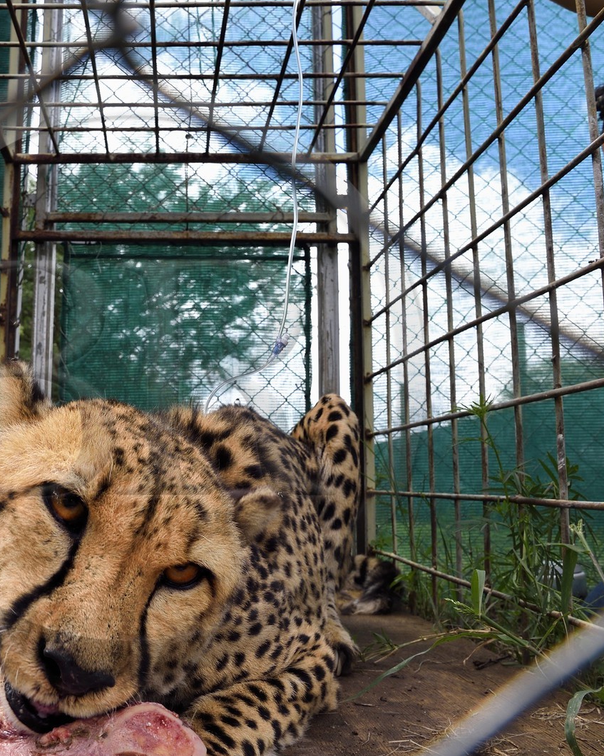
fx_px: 760
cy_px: 379
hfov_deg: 41.7
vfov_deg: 52.8
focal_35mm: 34
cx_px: 130
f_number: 11
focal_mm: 24
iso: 400
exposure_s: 1/200
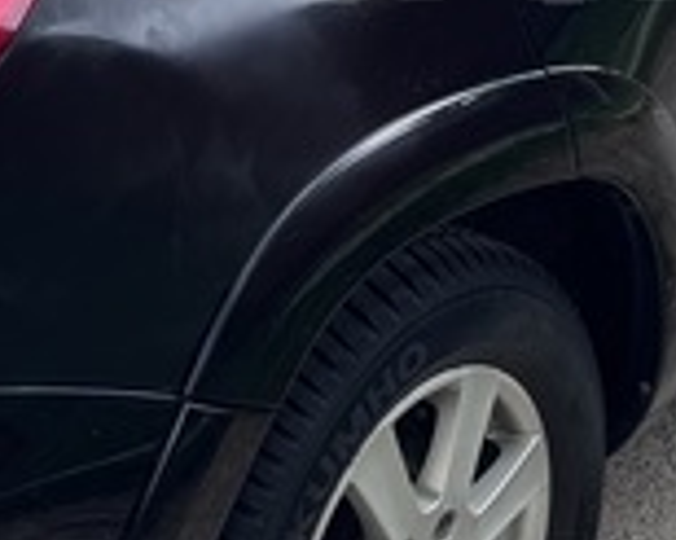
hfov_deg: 15.7
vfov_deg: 12.3
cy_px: -127
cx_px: 478
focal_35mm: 122
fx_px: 2439
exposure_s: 1/1261
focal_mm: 6.76
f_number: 1.78
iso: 80
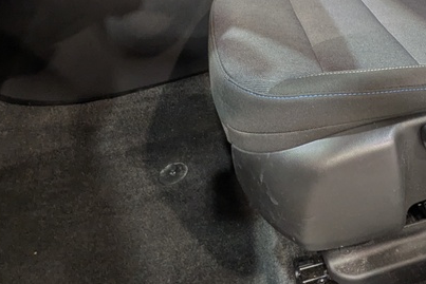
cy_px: -76
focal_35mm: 37
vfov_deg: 29.6
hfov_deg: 49.2
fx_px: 438
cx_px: 333
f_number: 2.2
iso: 55
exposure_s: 1/25
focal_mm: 1.83
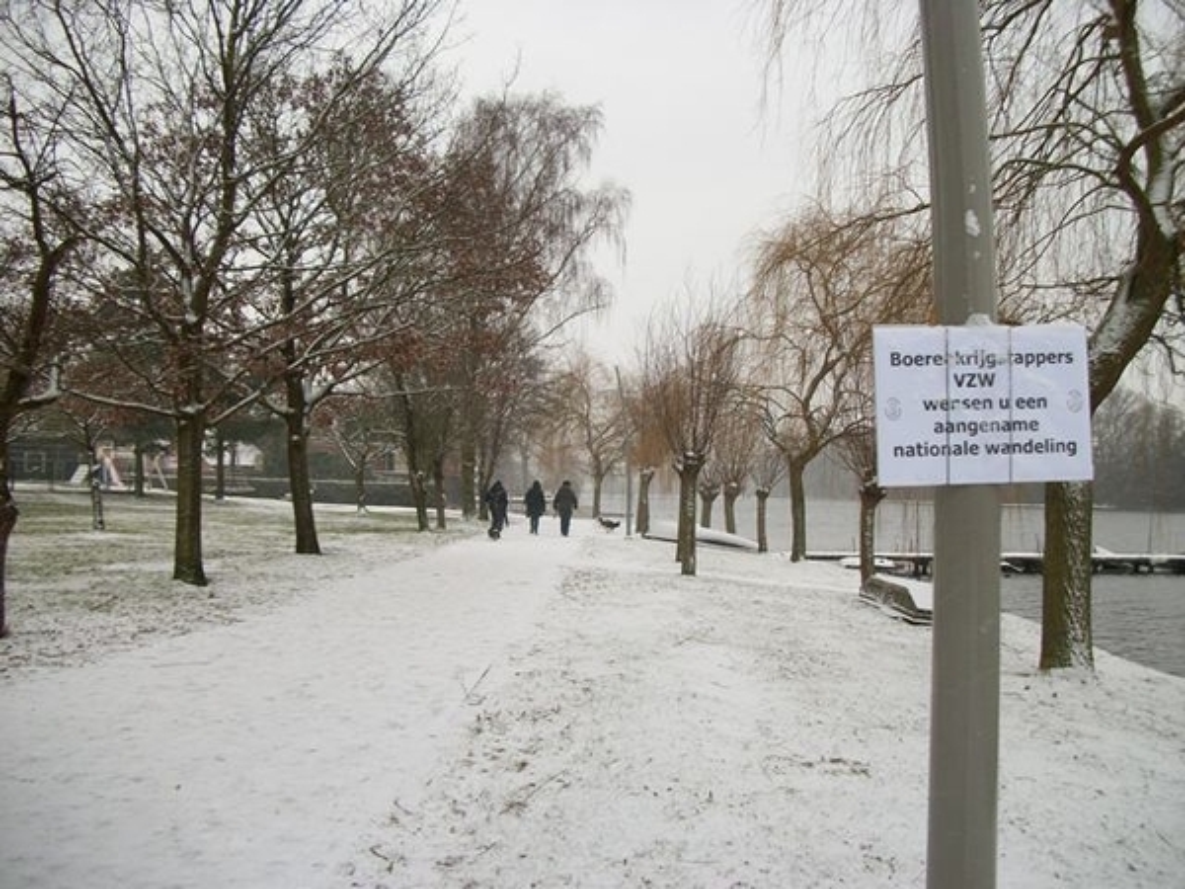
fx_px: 1095
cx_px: 592
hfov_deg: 56.8
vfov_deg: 44.2
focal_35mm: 32
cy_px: 444
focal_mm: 5.7
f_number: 2.9
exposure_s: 1/60
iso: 80
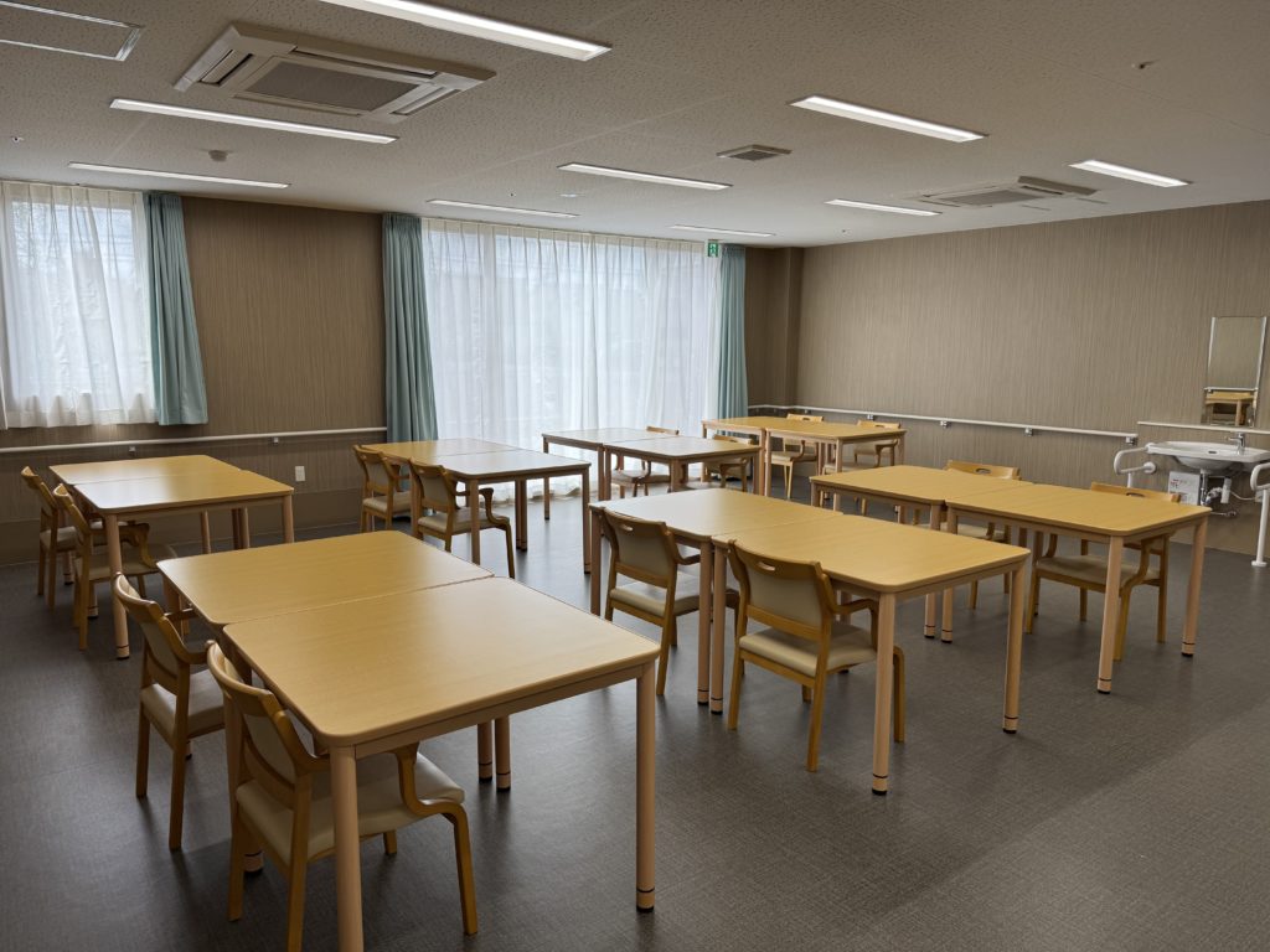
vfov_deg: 56.8
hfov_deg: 71.6
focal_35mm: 24
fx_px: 881
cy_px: 476
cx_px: 635
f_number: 1.78
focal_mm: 6.76
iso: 80
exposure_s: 1/460
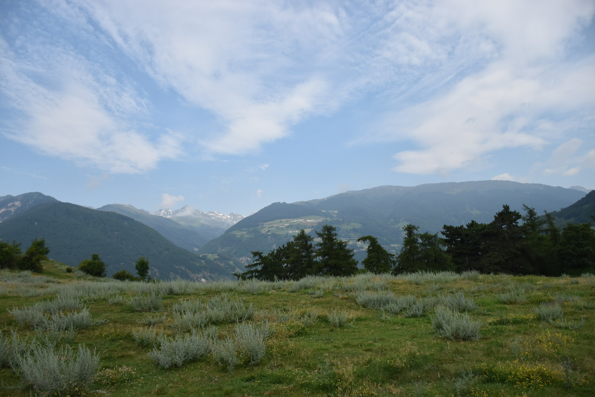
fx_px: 446
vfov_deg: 47.9
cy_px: 198
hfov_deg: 67.4
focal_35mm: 27
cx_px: 298
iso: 500
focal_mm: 18
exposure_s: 1/3200
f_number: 4
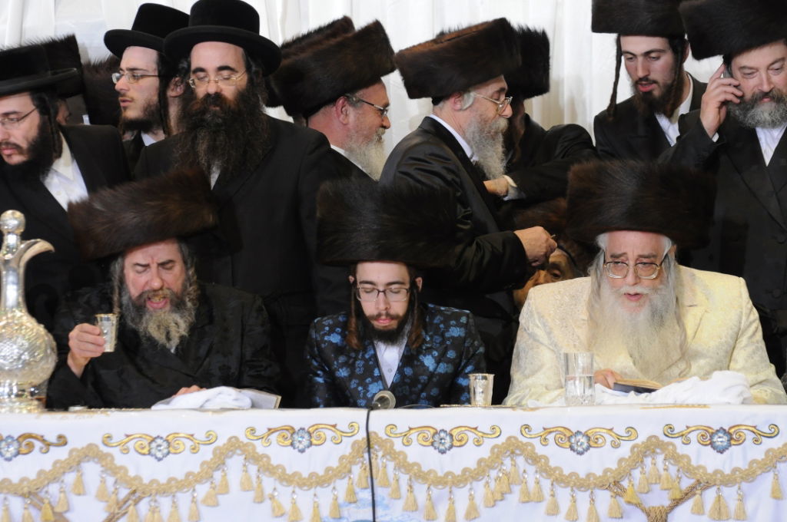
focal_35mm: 218
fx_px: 4749
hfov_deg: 9.5
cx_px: 394
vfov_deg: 6.3
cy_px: 261
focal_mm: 145
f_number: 5
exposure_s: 1/125
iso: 1000
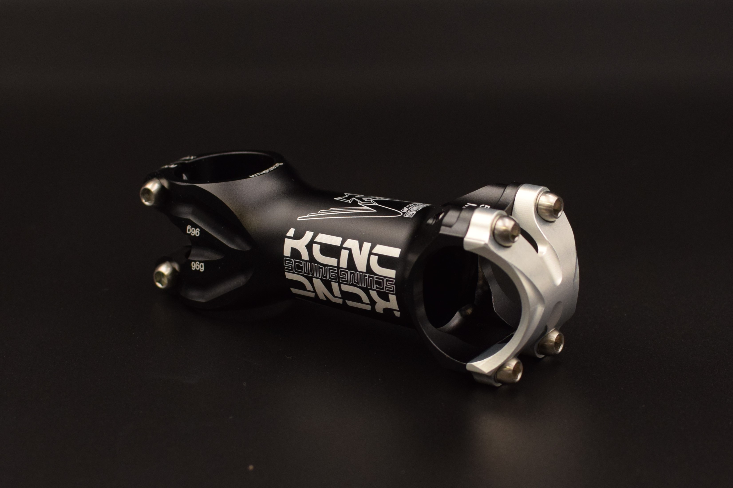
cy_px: 244
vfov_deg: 25.8
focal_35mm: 52
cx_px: 366
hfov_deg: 37.9
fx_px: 1069
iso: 800
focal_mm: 35
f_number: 4.5
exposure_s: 1/250
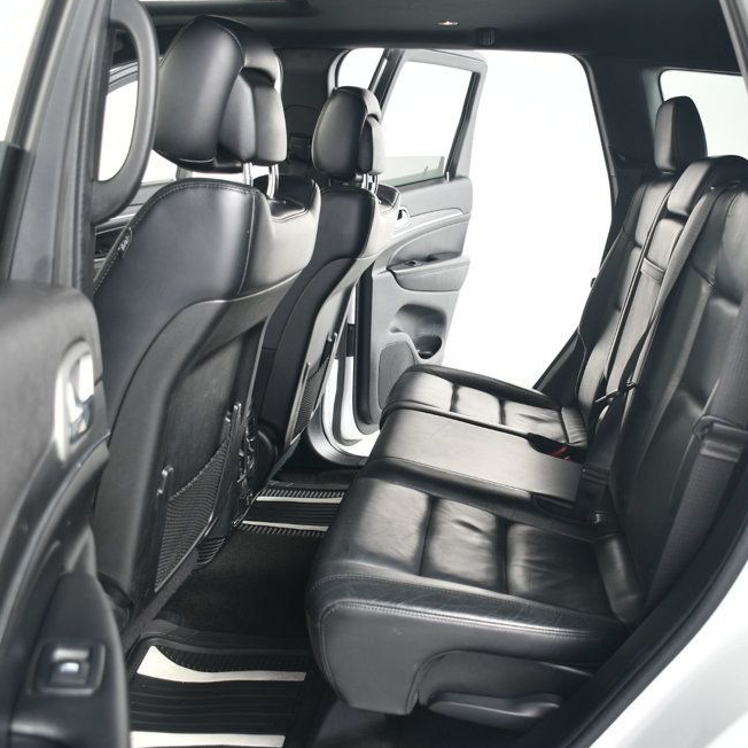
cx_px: 451
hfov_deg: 45.8
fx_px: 880
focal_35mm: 36
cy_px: 375
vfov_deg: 46.0
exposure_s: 1/160
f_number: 3.5
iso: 100
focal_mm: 18
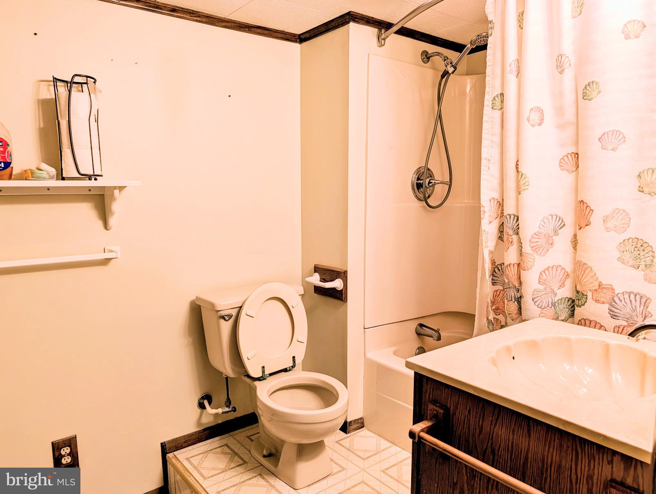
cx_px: 328
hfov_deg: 71.5
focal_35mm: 24
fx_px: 455
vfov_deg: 56.9
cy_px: 247
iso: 60
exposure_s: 1/60
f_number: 1.68
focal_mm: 6.9
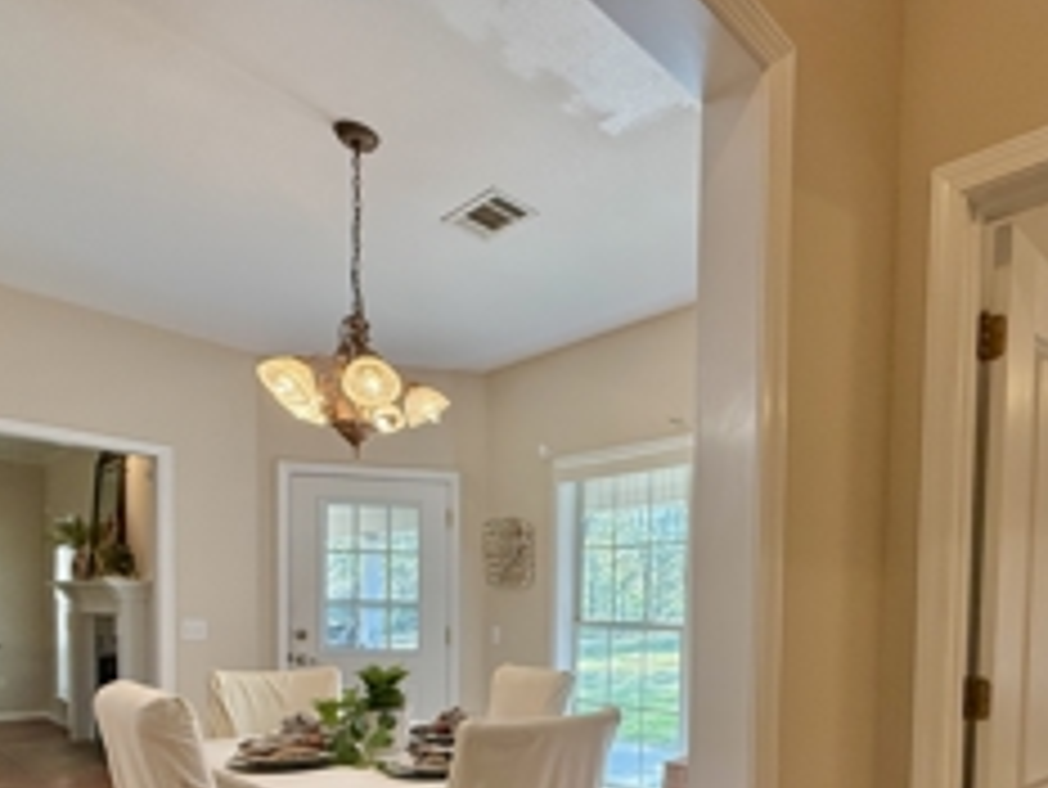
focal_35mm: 24
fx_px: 727
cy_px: 644
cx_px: 733
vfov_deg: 52.7
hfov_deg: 68.7
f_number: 2.2
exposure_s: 1/120
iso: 250
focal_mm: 2.22
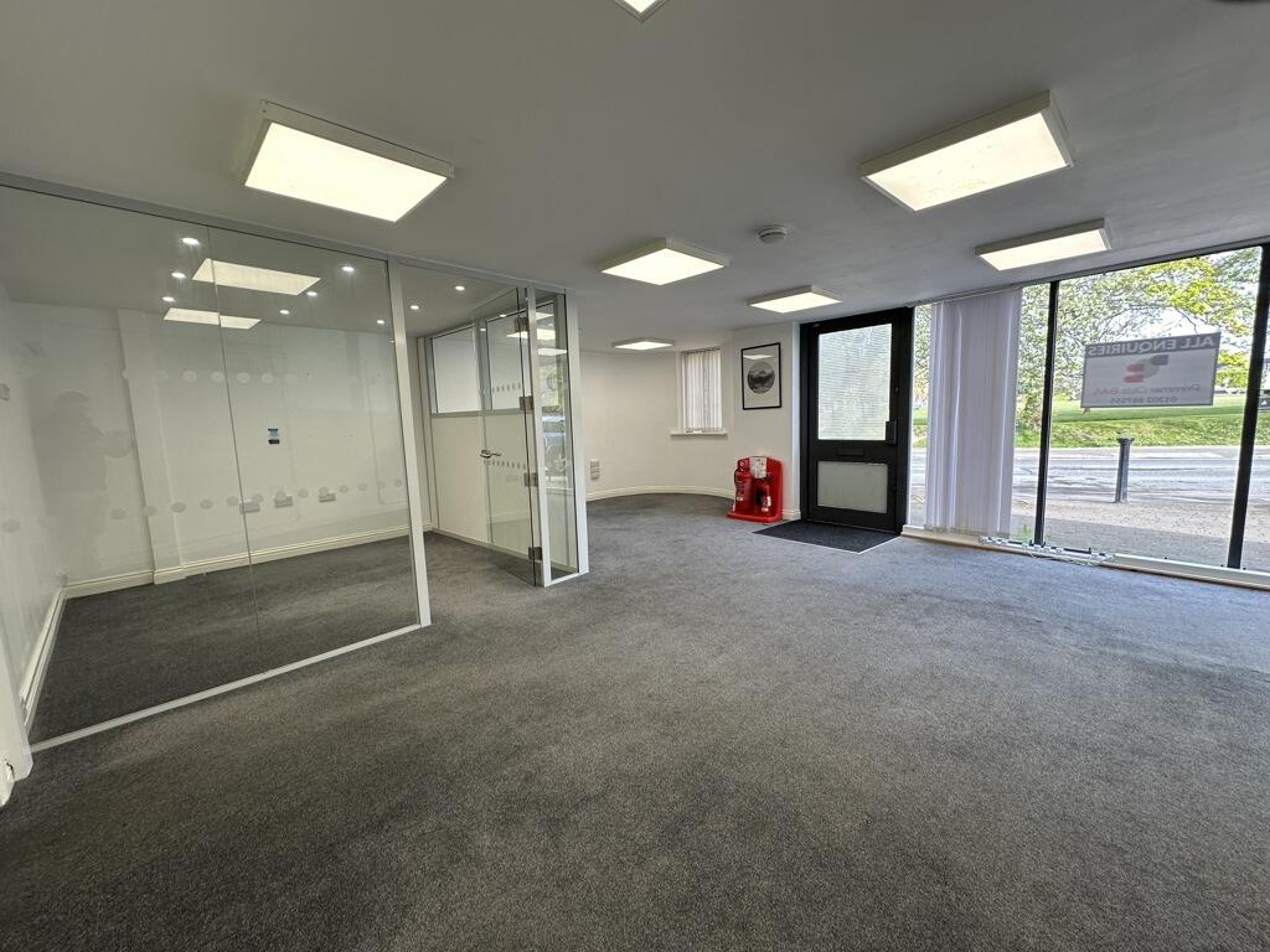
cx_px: 635
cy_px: 476
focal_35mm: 14
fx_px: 514
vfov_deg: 85.7
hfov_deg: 102.1
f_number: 2.2
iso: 50
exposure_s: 1/100
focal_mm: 2.22
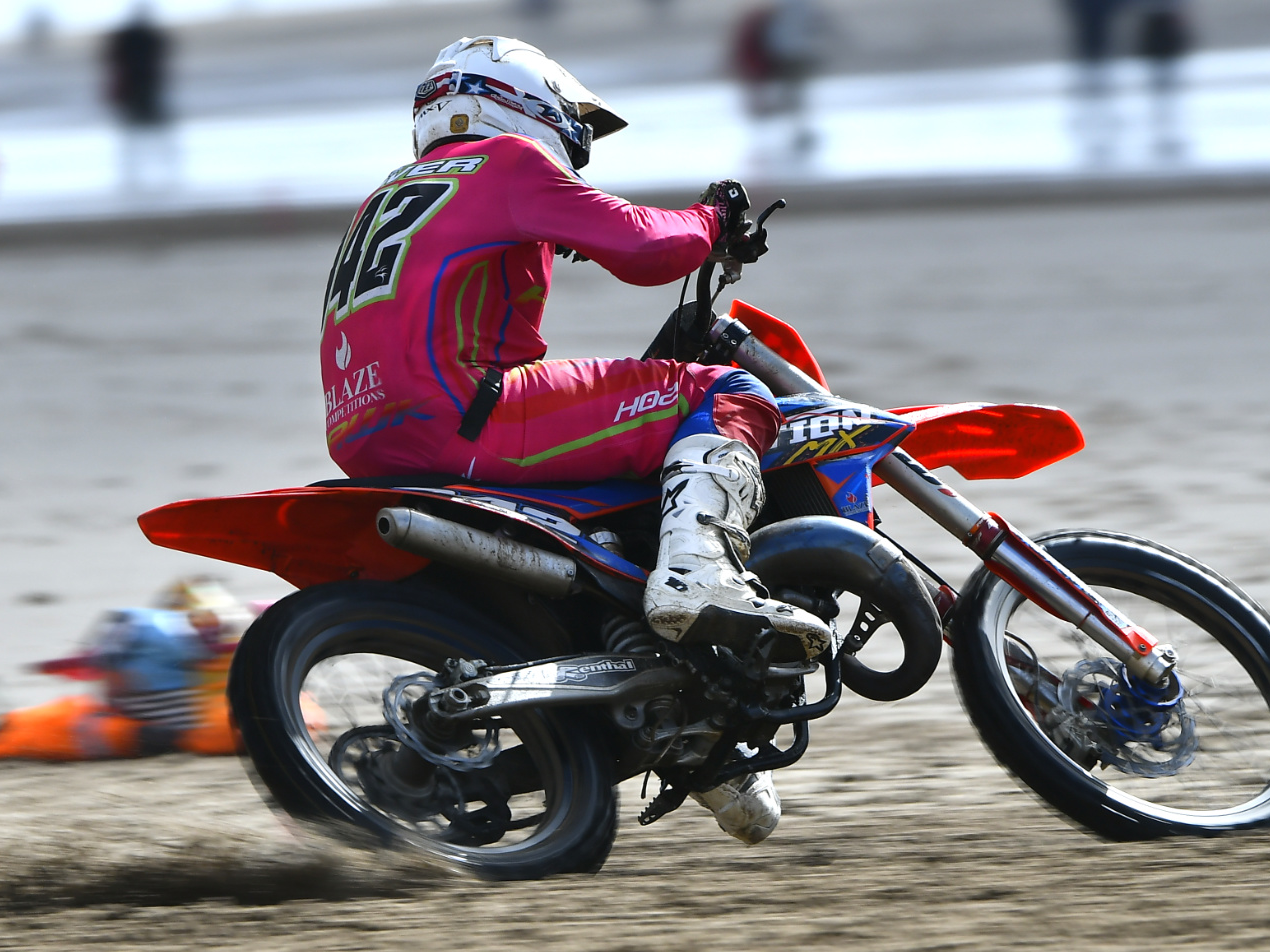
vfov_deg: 1.8
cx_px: 562
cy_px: 481
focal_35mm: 820
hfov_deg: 2.4
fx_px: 30079
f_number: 6.3
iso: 100
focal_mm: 380
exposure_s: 1/320
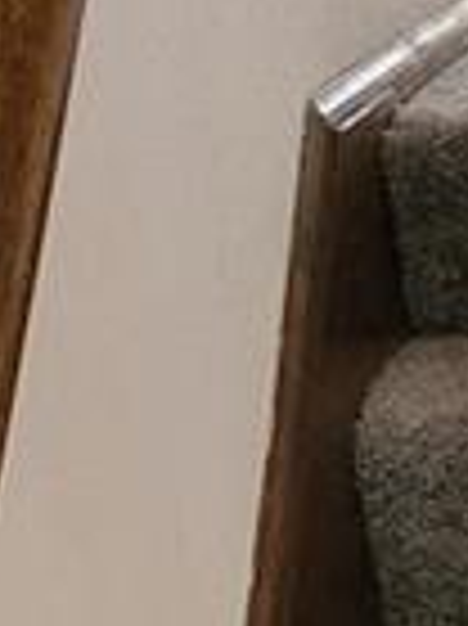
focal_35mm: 133
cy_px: 1144
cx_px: 860
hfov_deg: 10.4
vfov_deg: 13.3
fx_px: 2401
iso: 640
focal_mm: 5
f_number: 1.8
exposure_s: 1/40
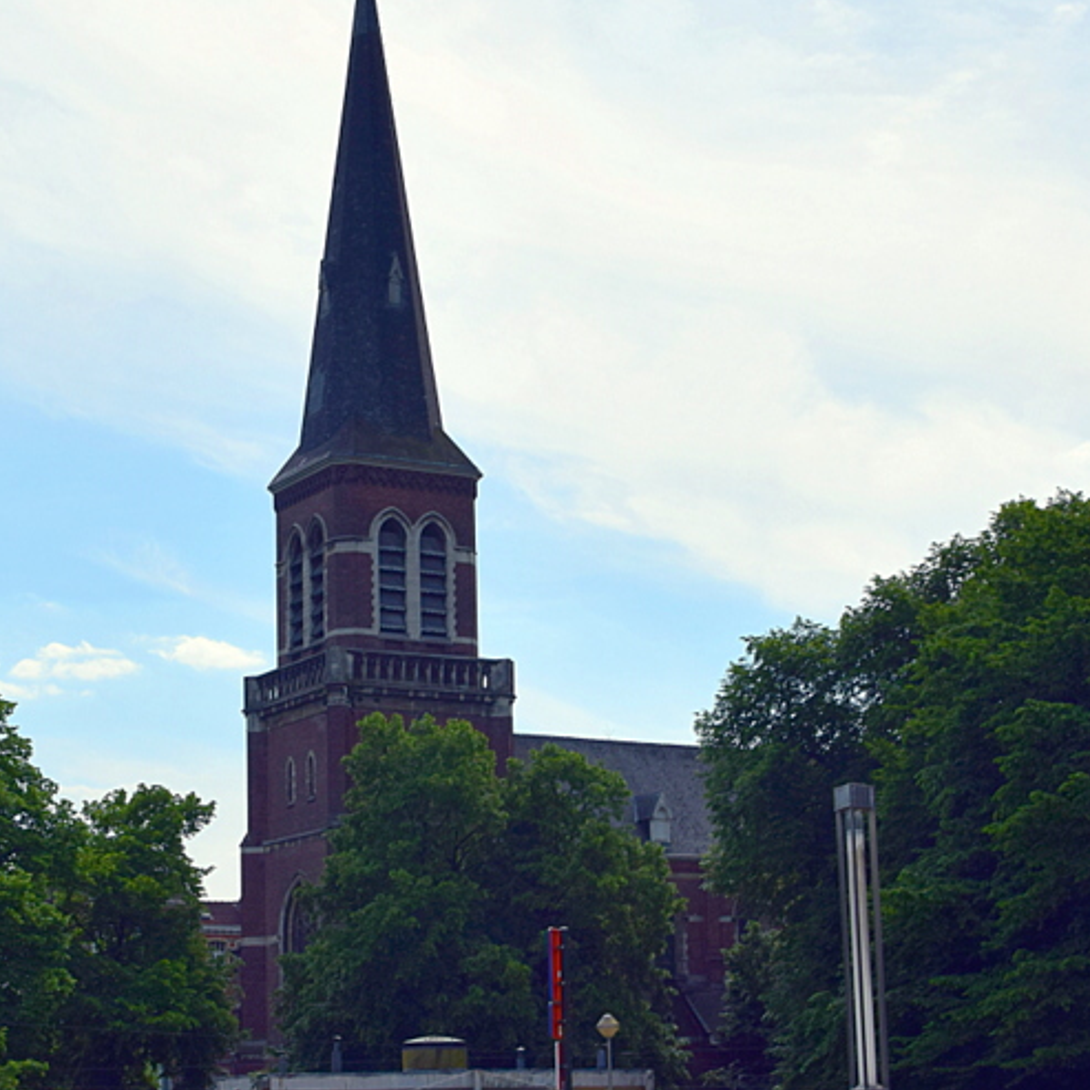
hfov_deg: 33.0
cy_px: 579
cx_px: 570
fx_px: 1841
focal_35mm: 52
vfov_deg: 33.0
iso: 125
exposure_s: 1/200
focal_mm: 25
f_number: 10
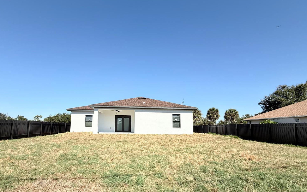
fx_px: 134
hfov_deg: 97.7
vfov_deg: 70.5
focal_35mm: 16
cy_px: 116
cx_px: 143
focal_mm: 2.22
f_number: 2.2
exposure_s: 1/2320
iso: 64
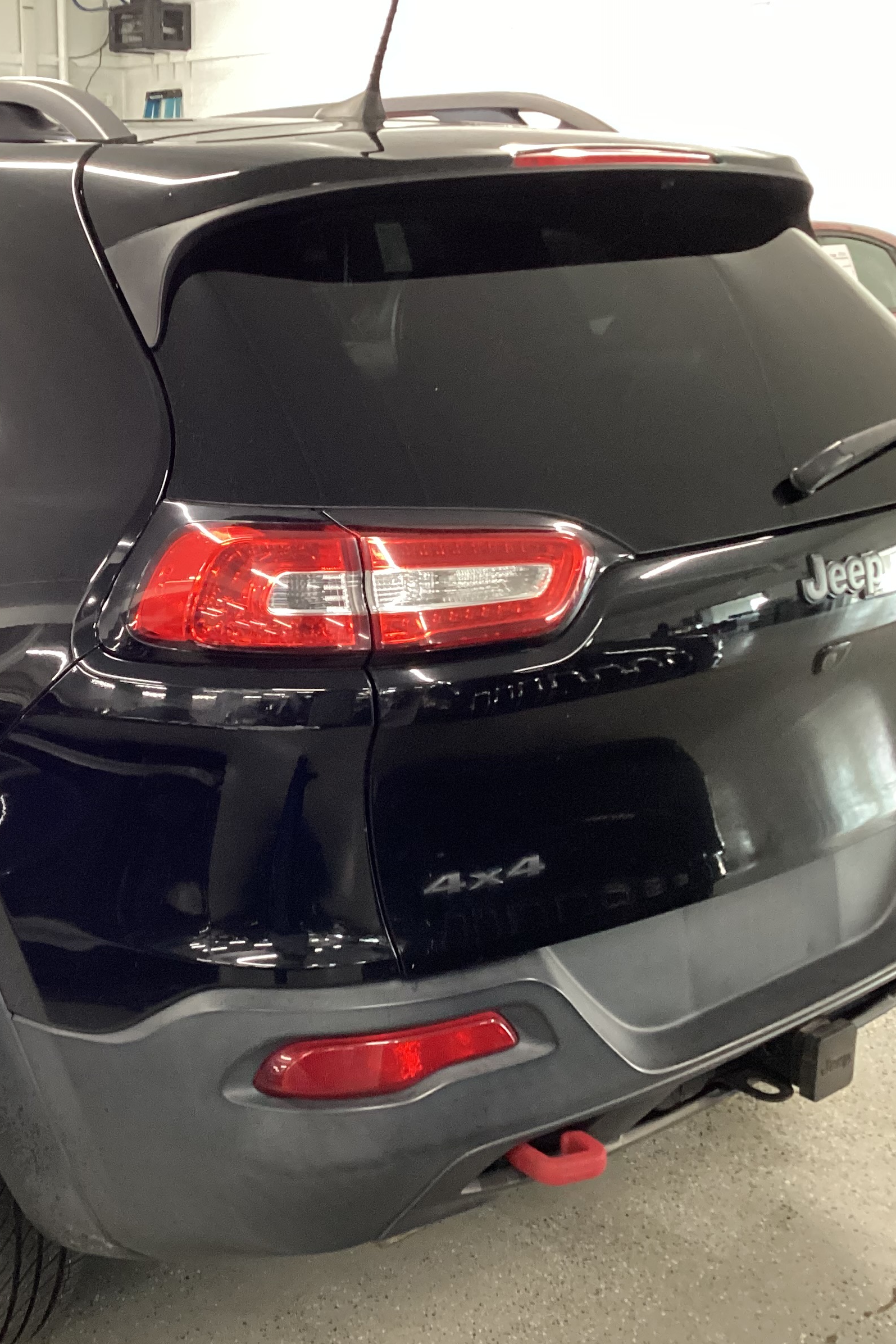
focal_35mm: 44
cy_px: 685
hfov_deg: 29.8
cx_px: 172
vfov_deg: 44.5
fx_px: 1642
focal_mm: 3.3
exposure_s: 1/40
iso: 250
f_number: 2.4
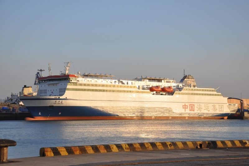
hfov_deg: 23.4
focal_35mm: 87
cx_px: 124
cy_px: 83
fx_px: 601
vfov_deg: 15.7
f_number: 9
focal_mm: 58
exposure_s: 1/320
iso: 200
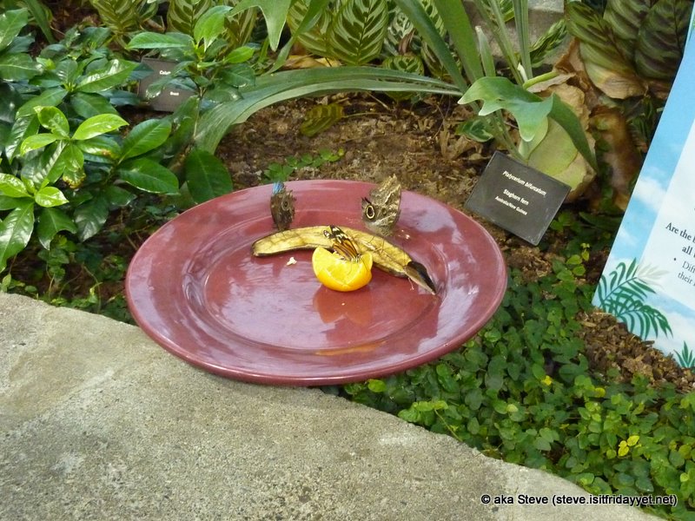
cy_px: 260
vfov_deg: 29.1
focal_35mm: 50
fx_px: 1004
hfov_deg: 38.2
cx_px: 348
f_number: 3.7
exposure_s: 1/30
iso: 800
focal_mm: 6.9
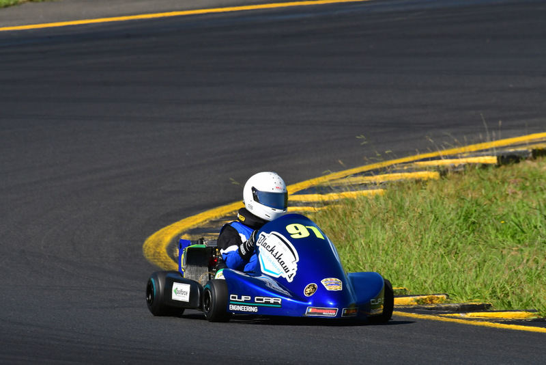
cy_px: 182
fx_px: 11378
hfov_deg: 2.7
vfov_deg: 1.8
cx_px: 273
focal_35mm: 750
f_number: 11
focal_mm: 500
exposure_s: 1/640
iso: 400
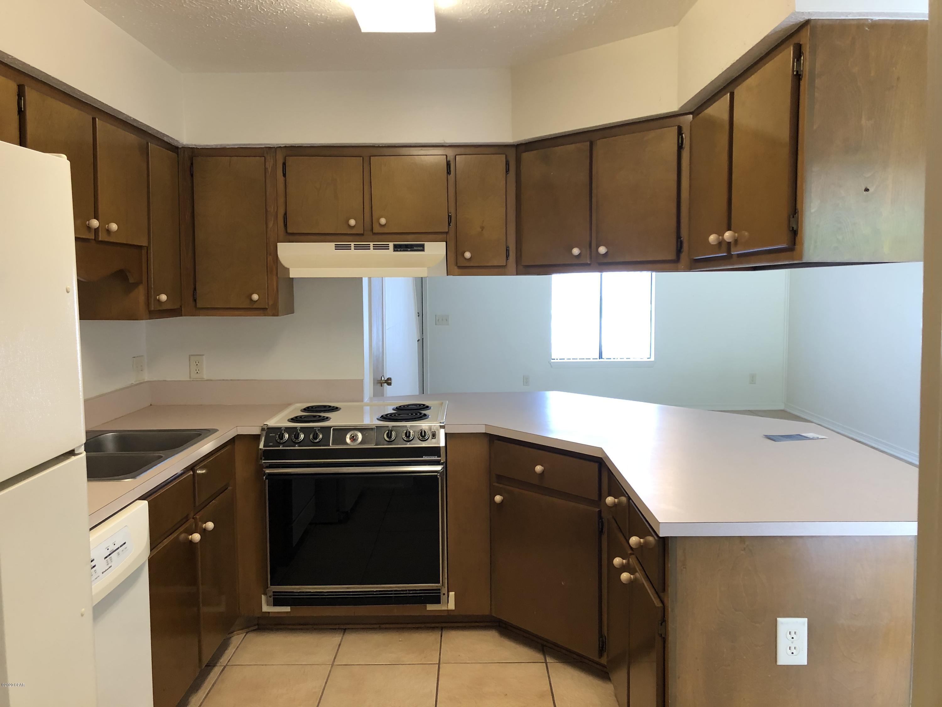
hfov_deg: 63.4
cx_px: 471
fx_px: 762
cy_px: 354
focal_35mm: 28
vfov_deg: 49.7
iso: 32
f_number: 1.8
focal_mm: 3.99
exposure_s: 1/30
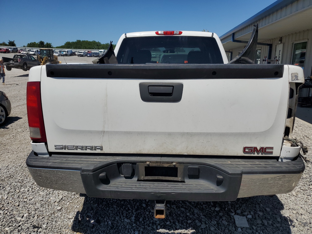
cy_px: 117
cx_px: 156
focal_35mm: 26
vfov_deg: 53.1
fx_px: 234
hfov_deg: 67.3
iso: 50
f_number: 1.5
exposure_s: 1/10000
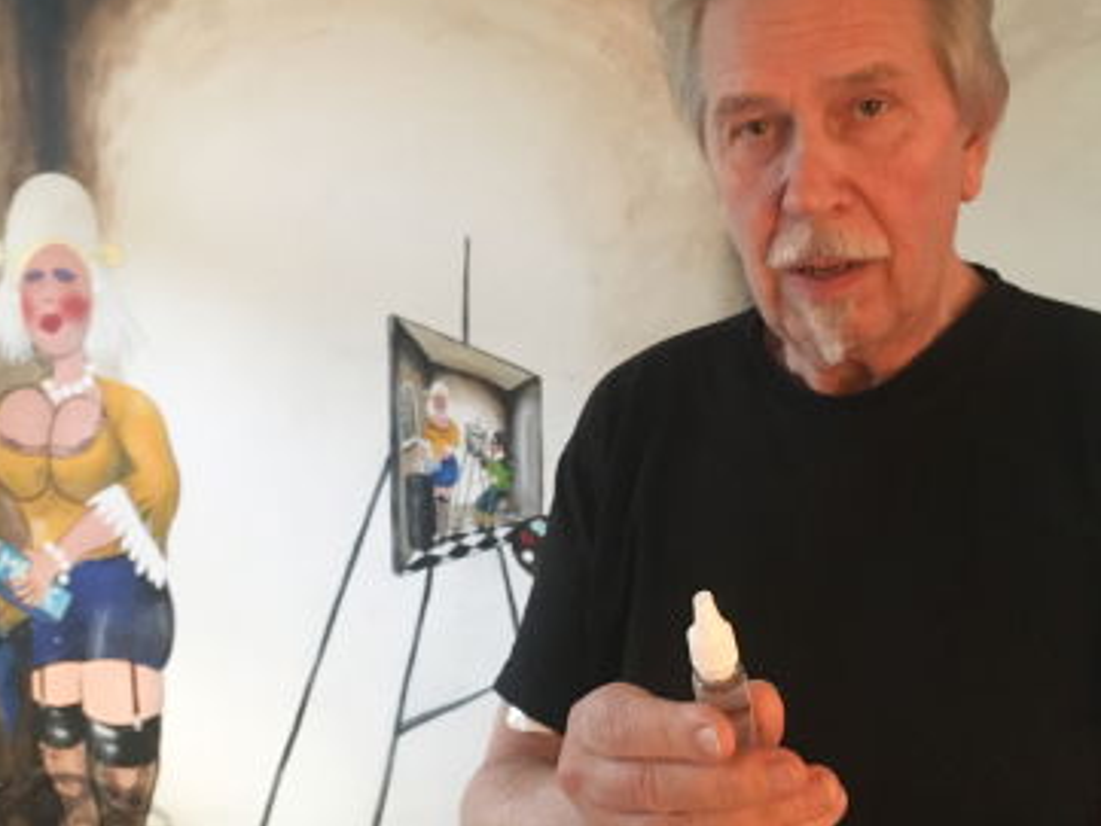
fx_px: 955
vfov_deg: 46.8
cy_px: 404
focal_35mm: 30
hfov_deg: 59.9
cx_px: 554
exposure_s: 1/17
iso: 640
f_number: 2.2
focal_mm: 4.15
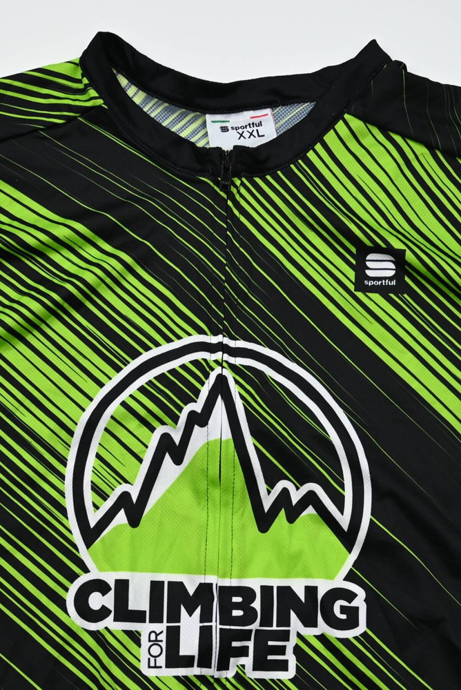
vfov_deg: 73.7
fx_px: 460
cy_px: 345
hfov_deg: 53.2
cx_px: 230
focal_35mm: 24
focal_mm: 24
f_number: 4.8
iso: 200
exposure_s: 1/180
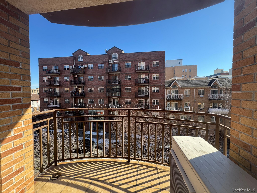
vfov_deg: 85.7
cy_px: 96
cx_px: 128
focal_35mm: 14
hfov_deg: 102.1
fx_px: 104
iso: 40
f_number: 2.2
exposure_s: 1/409
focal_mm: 2.22
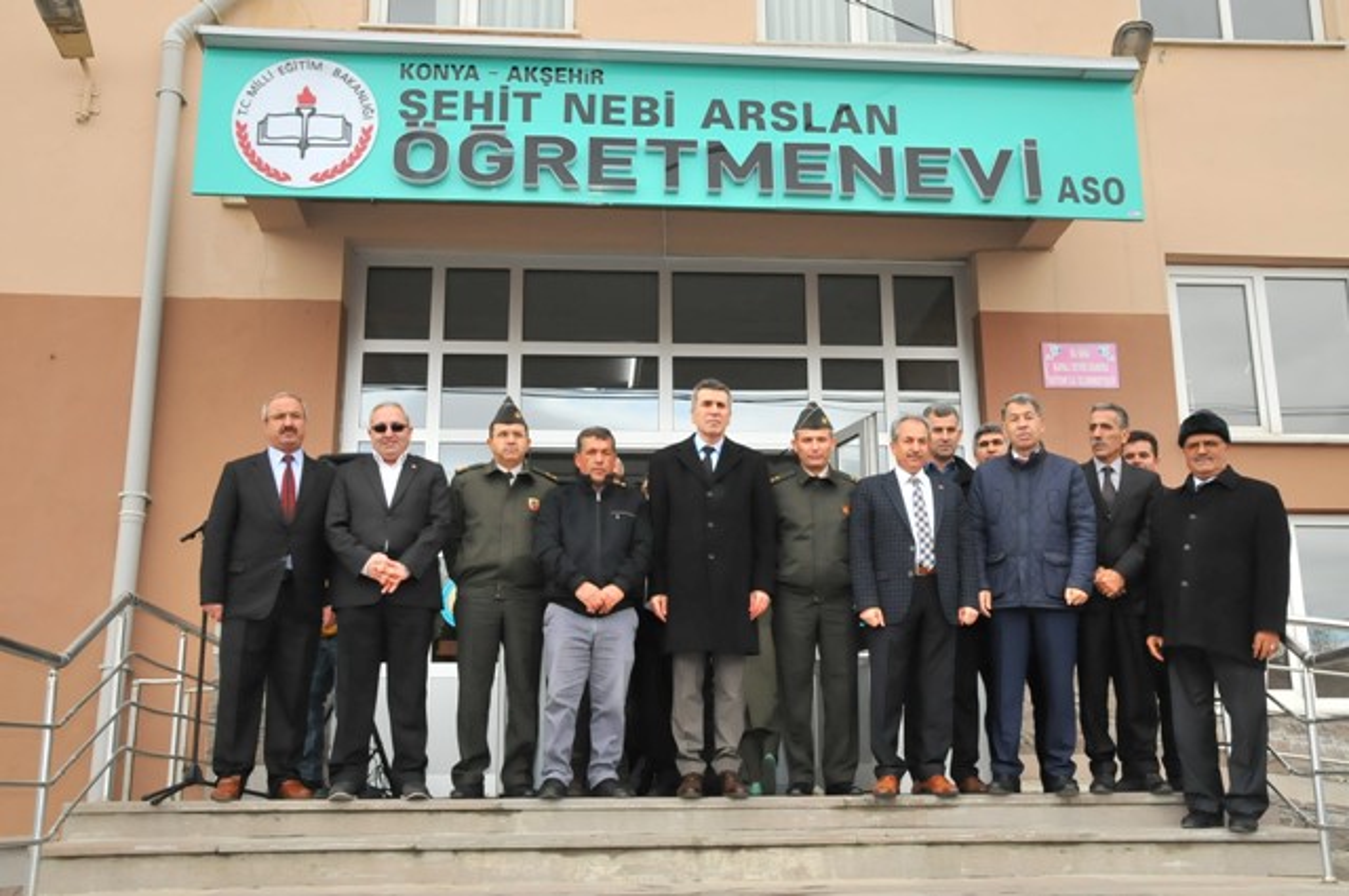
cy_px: 448
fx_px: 1347
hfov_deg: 53.2
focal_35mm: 36
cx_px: 674
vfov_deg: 36.8
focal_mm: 24
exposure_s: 1/320
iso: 800
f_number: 11
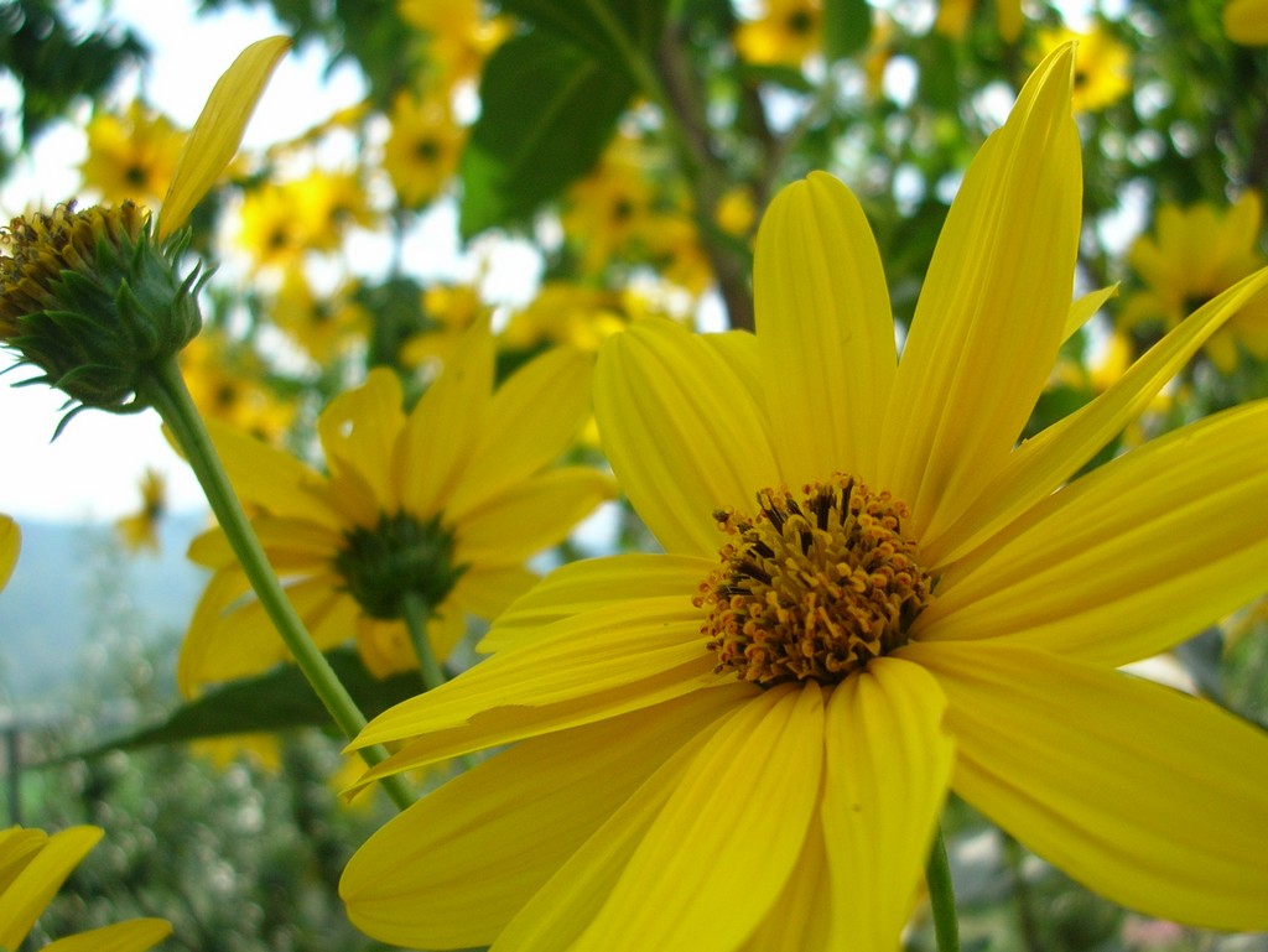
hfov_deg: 52.6
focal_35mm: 35
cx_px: 634
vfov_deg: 40.7
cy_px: 476
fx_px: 1283
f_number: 2.8
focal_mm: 5.8
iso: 50
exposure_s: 1/520
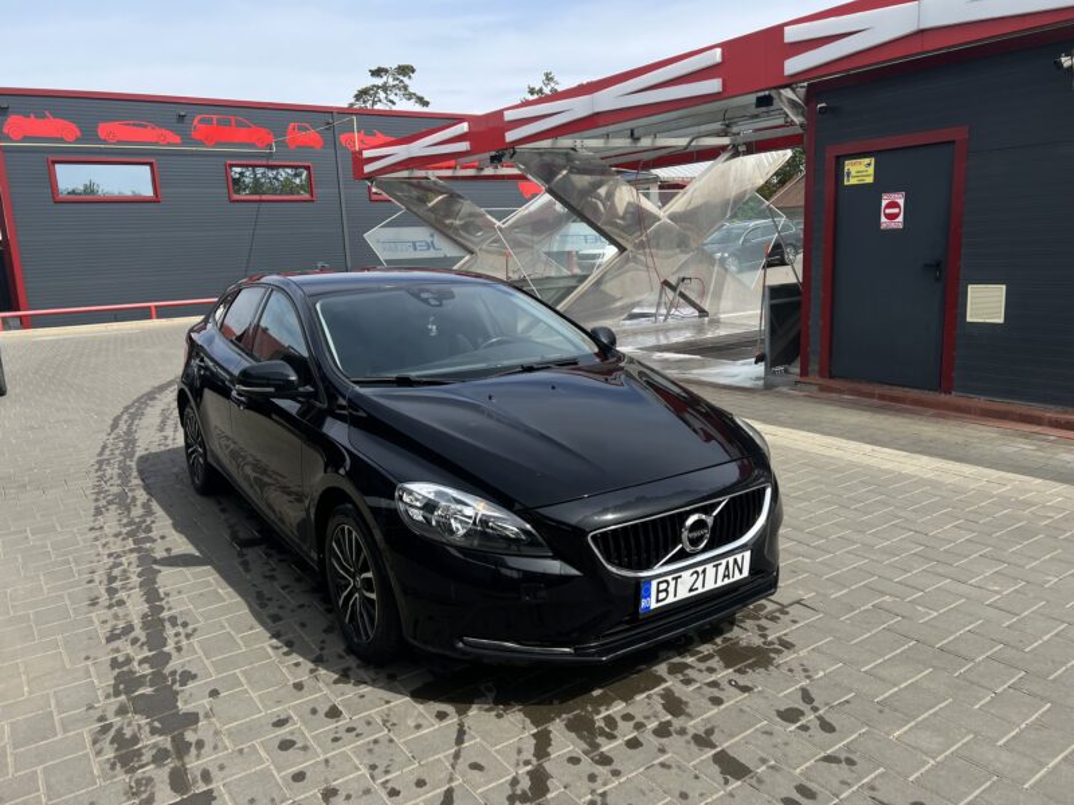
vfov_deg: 53.1
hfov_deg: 67.3
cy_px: 402
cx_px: 537
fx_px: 807
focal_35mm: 26
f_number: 1.5
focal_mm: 5.7
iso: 50
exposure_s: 1/3704
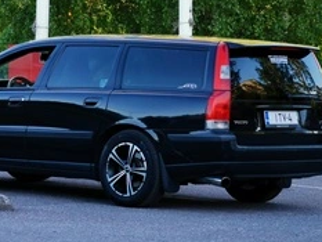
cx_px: 112
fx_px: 1908
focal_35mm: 205
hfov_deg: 9.6
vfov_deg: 7.3
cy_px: 100
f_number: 3.4
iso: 64
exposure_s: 1/50
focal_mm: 14.46
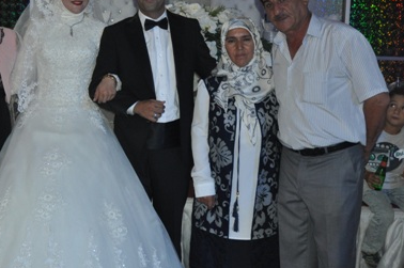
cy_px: 106
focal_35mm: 61
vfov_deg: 22.2
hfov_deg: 32.0
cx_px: 78
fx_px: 684
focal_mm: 24
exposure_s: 1/60
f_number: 3.8
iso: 800
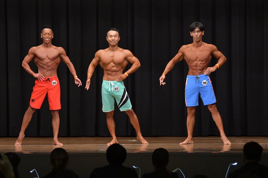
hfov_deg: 12.2
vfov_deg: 8.2
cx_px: 134
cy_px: 89
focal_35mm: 168
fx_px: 1250
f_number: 5.6
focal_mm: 112
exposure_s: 1/400
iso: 6400
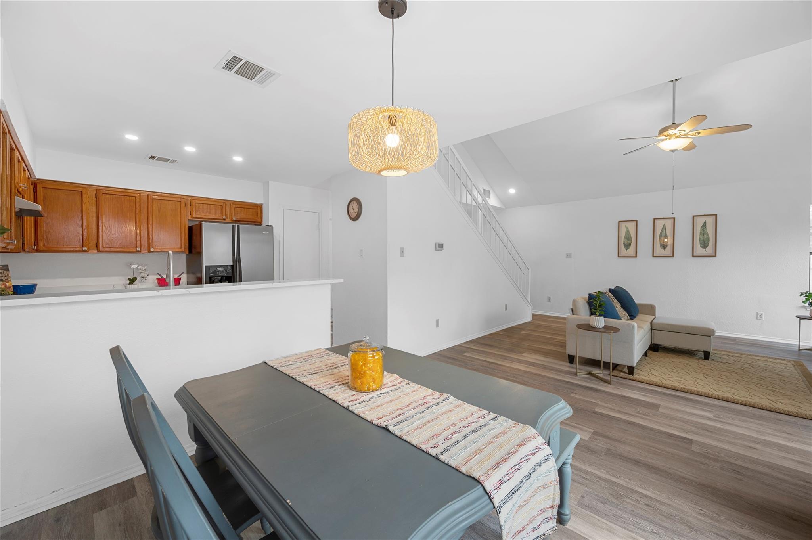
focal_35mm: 14
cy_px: 270
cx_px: 406
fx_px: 316
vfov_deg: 81.1
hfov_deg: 104.3
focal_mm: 14
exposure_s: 1/3
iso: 100
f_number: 8
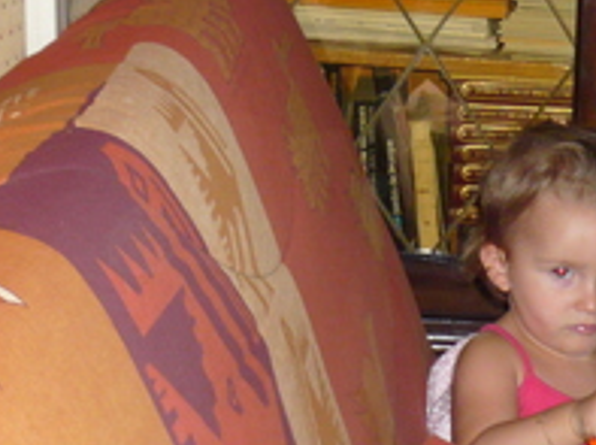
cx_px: 705
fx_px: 1994
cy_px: 575
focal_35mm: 116
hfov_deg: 16.3
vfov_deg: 12.4
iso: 200
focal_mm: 6.2
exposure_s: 1/40
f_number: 3.2
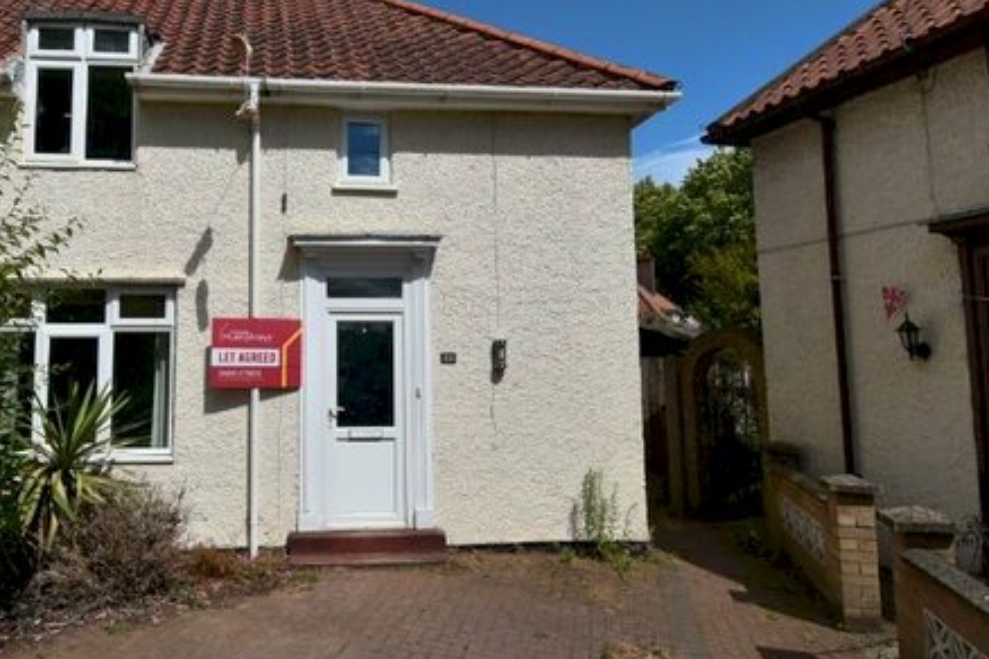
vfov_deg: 53.0
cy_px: 295
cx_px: 327
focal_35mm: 24
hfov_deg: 71.5
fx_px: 659
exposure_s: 1/320
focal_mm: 10
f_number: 9
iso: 100
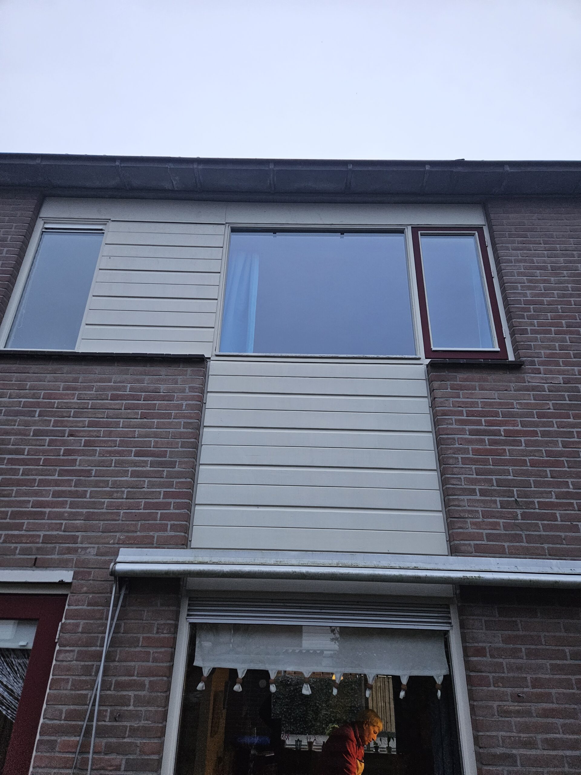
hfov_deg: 58.9
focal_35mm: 23
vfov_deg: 73.9
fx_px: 515
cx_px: 290
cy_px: 388
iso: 800
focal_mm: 5.4
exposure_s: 1/200
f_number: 1.8
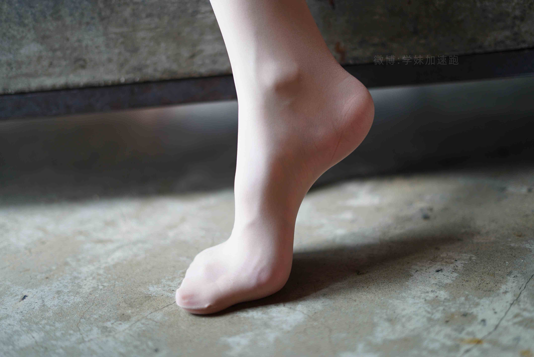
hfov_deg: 39.6
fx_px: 742
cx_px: 267
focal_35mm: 50
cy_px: 178
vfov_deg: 27.0
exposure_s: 1/40
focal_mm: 50
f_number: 1.8
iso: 200
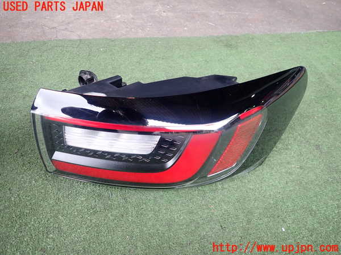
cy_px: 128
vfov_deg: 54.9
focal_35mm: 25
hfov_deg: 69.4
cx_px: 170
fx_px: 246
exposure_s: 1/125
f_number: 2
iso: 160
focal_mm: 4.5
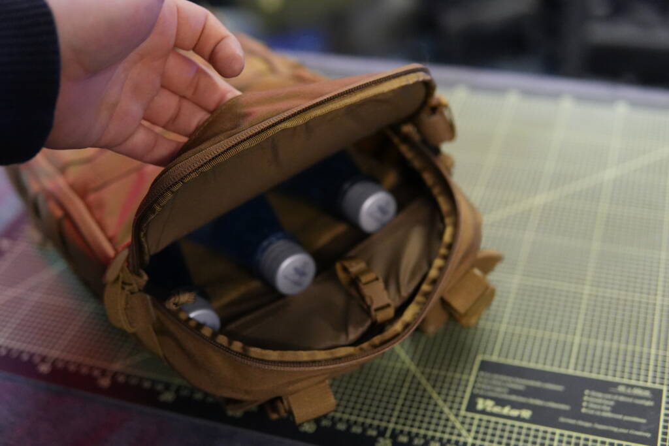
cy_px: 223
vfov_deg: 29.9
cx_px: 334
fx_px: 836
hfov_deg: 43.6
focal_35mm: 45
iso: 4000
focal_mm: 30
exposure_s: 1/160
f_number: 2
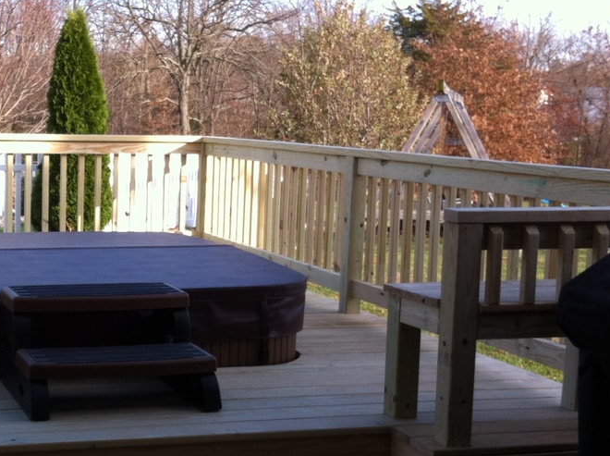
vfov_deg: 20.7
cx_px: 117
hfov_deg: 26.9
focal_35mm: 71
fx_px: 1249
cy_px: 261
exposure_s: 1/267
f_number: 2.8
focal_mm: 3.85
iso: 80
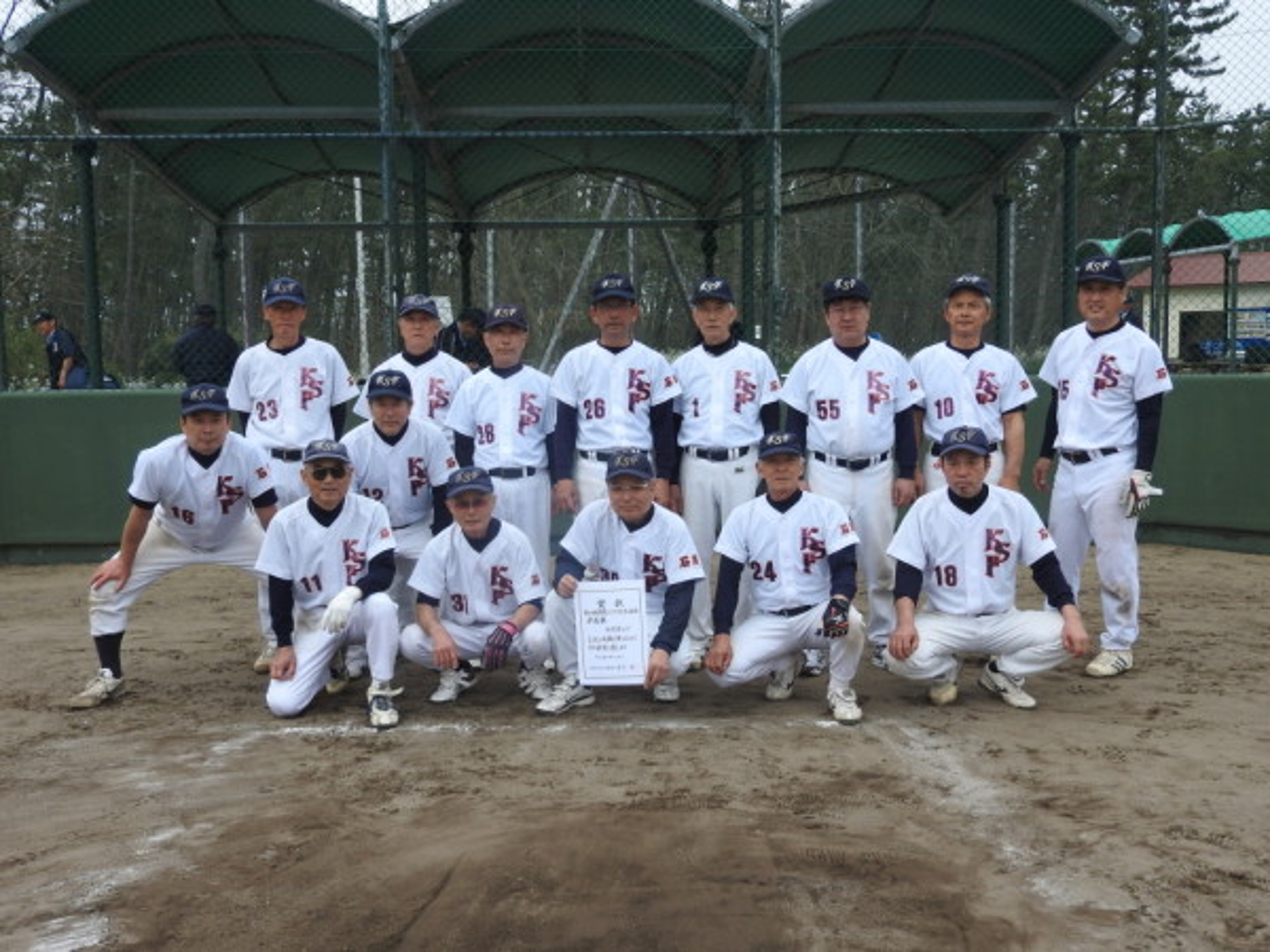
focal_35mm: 35
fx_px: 1284
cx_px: 635
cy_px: 476
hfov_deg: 52.6
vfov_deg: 40.7
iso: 100
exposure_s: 1/640
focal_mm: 6.3
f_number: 3.8
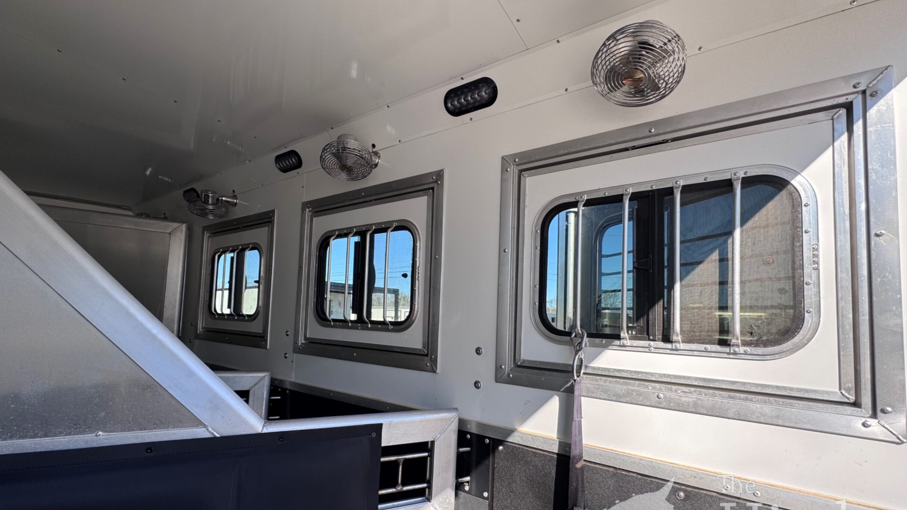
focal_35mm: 16
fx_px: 385
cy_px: 293
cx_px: 441
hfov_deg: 99.3
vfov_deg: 66.7
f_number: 2.2
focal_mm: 2.22
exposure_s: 1/173
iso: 40
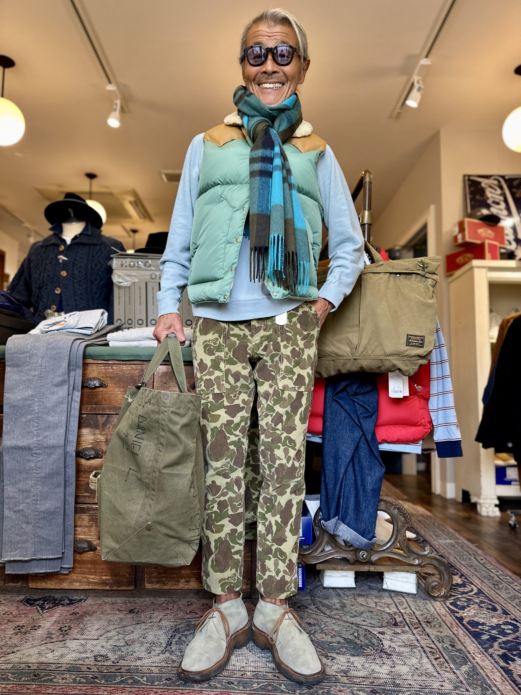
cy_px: 348
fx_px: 482
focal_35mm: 24
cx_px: 260
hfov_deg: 56.8
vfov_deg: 71.6
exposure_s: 1/120
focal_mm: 6.86
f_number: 1.78
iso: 200
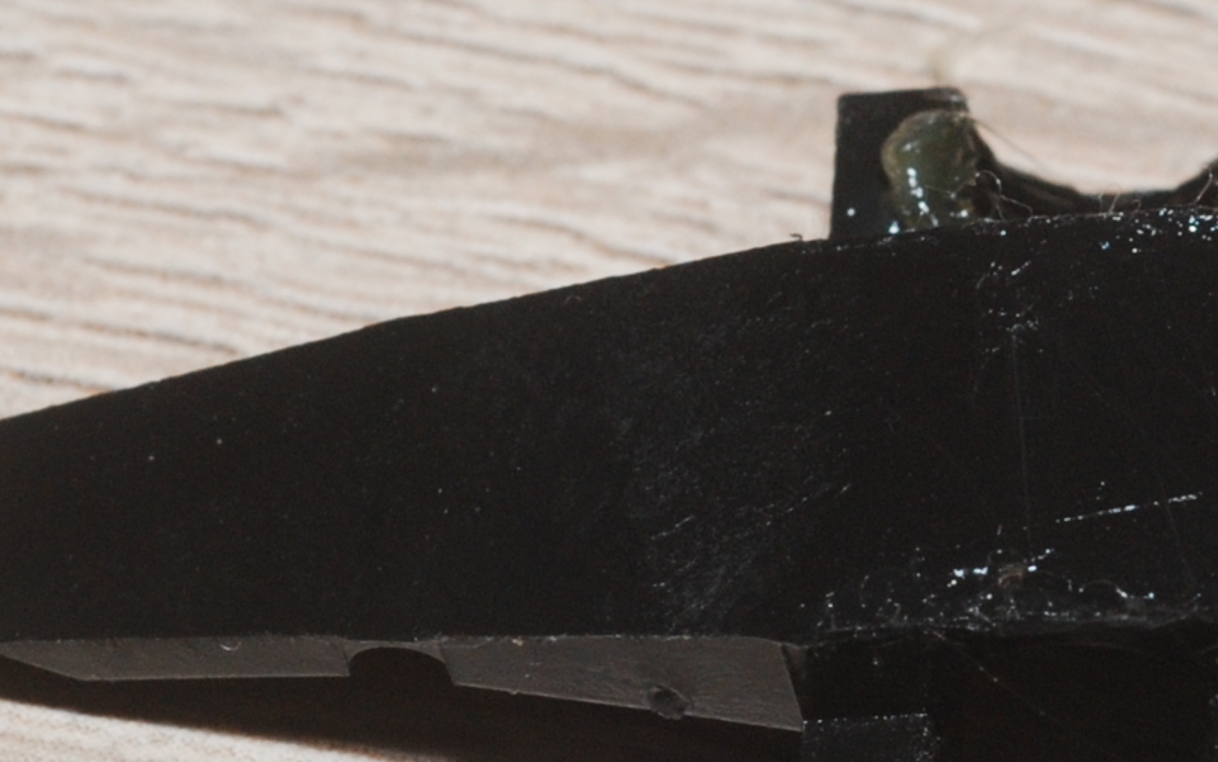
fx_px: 10923
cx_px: 1119
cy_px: 491
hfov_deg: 6.4
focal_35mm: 329
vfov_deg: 4.0
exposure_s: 1/60
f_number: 13
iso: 400
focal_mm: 60
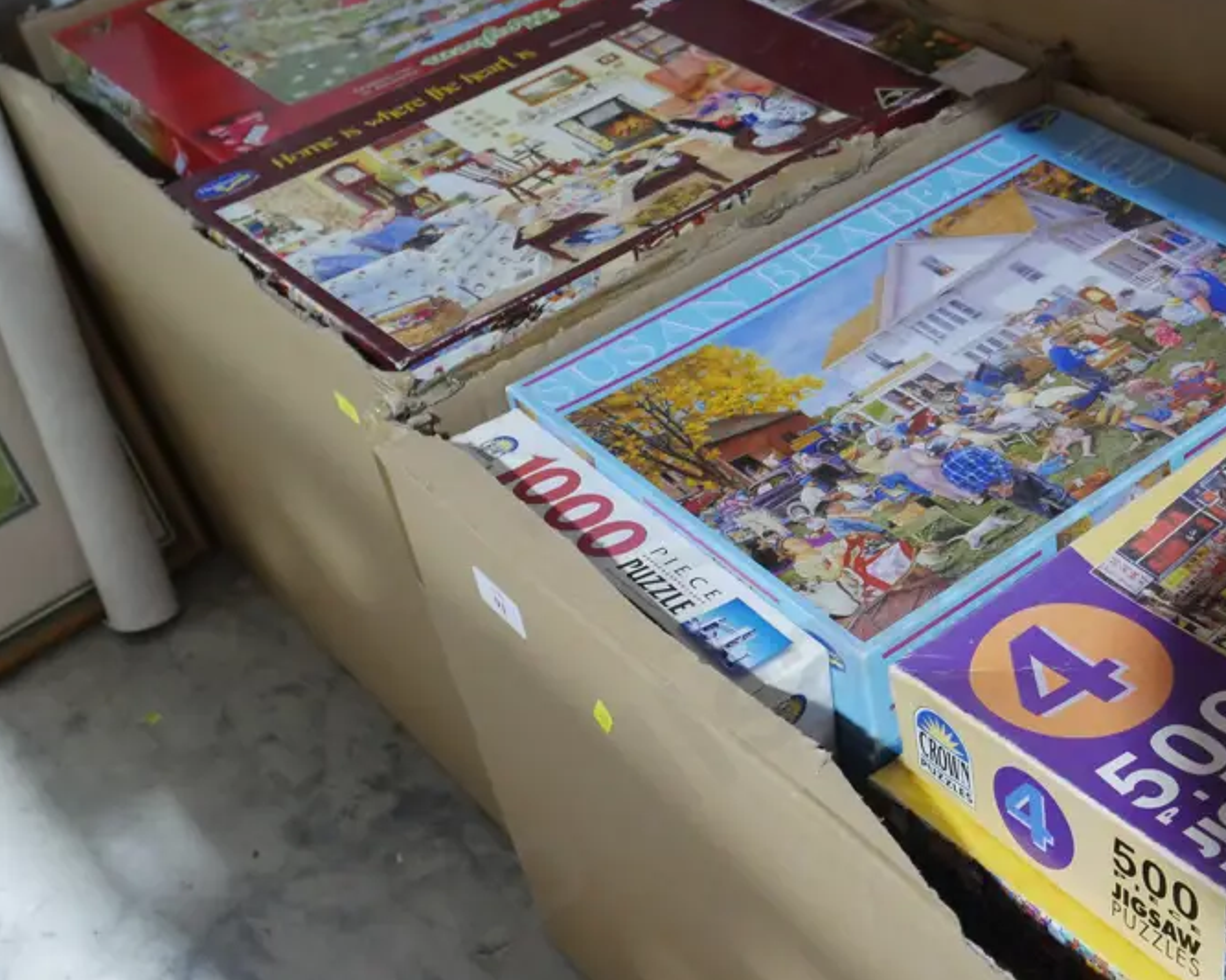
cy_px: 593
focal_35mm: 54
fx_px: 1959
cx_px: 910
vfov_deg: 28.0
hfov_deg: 34.1
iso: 3200
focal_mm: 18
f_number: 5
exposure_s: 1/50
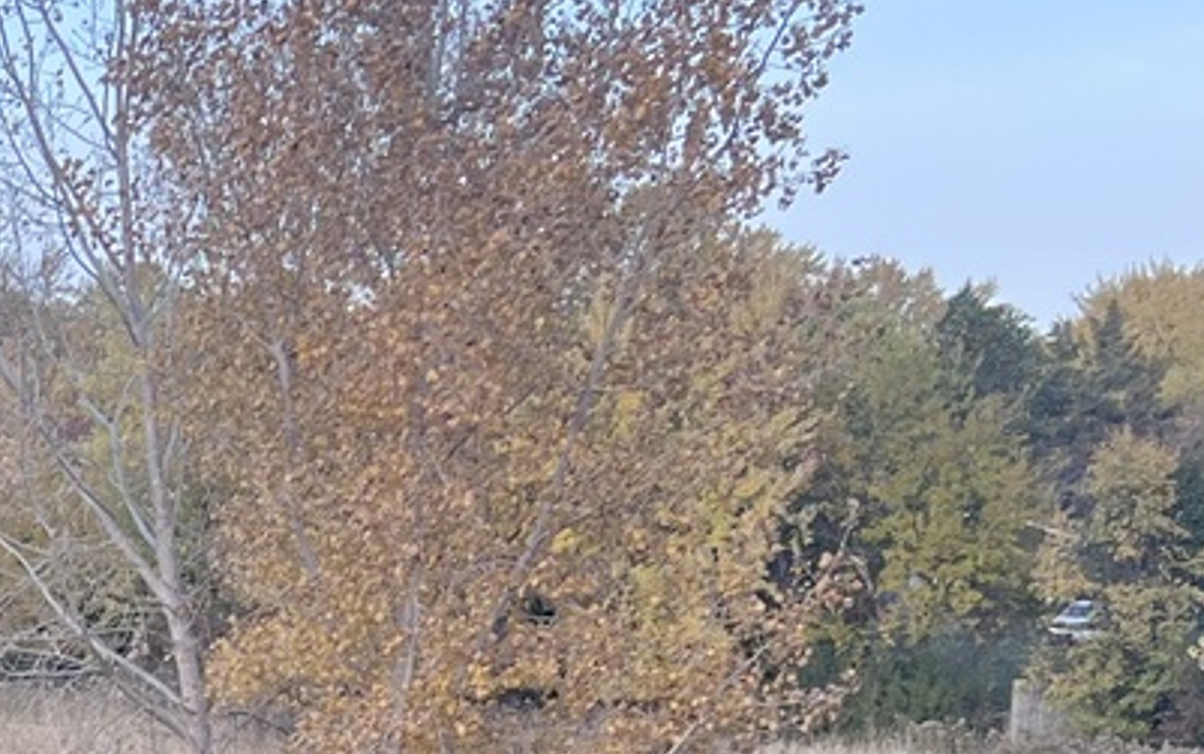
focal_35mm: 99
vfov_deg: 12.5
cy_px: 1181
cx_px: -243
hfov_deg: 19.7
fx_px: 3250
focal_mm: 5.7
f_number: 1.5
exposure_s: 1/678
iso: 50
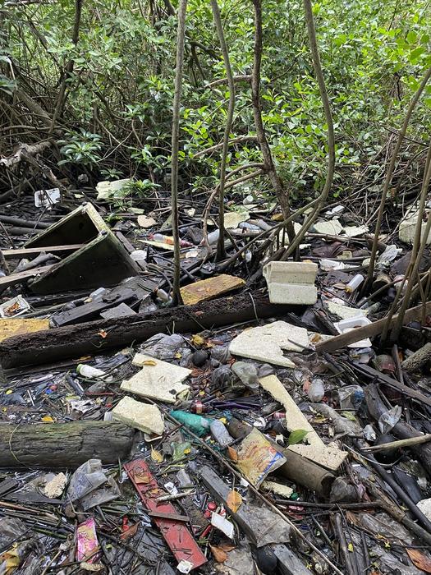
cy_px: 288
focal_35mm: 26
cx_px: 216
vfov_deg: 67.3
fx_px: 432
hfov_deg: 53.1
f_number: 1.8
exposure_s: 1/67
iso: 125
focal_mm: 4.25
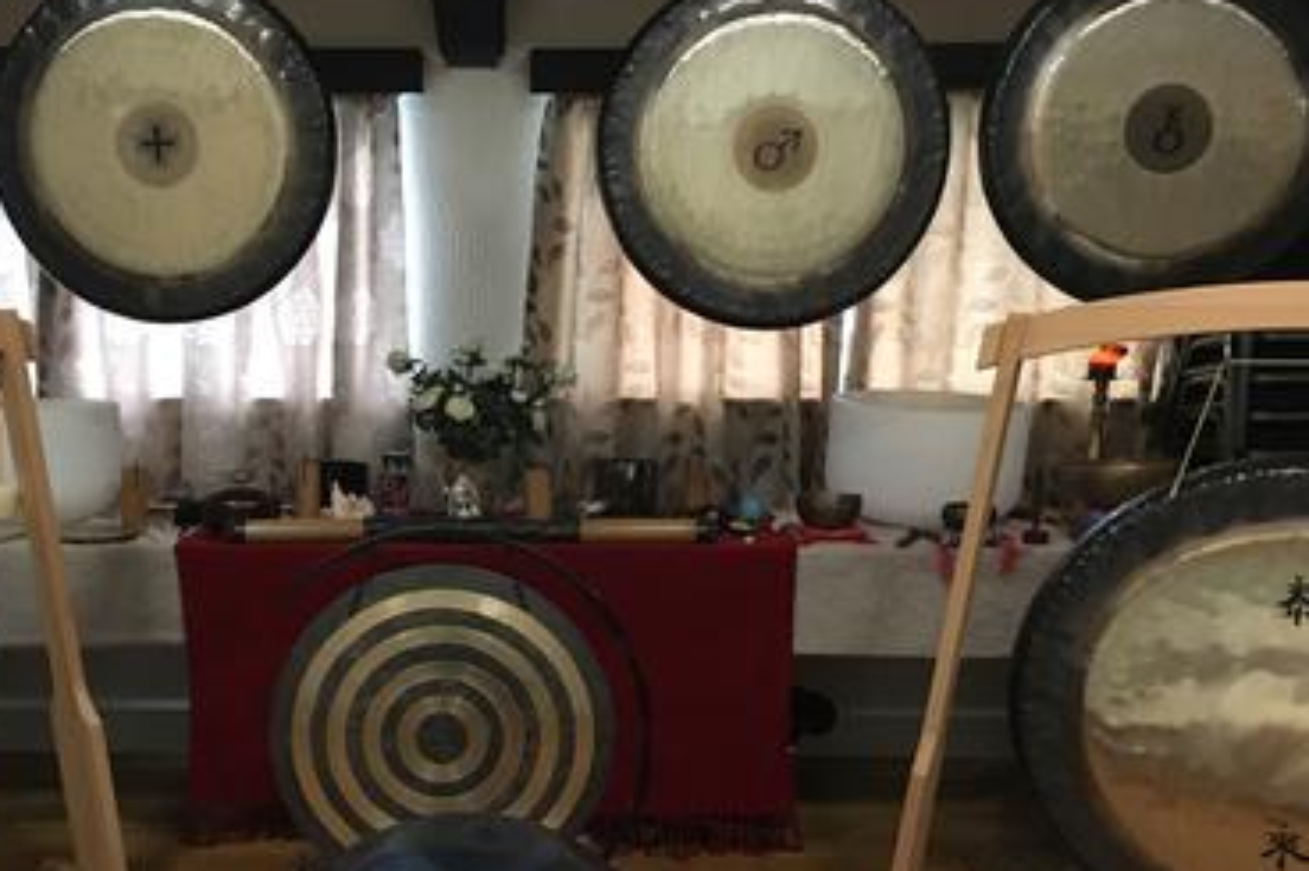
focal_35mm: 41
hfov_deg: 47.0
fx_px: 1490
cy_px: 556
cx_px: 498
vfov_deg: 32.4
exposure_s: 1/17
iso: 250
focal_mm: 4.15
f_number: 2.2
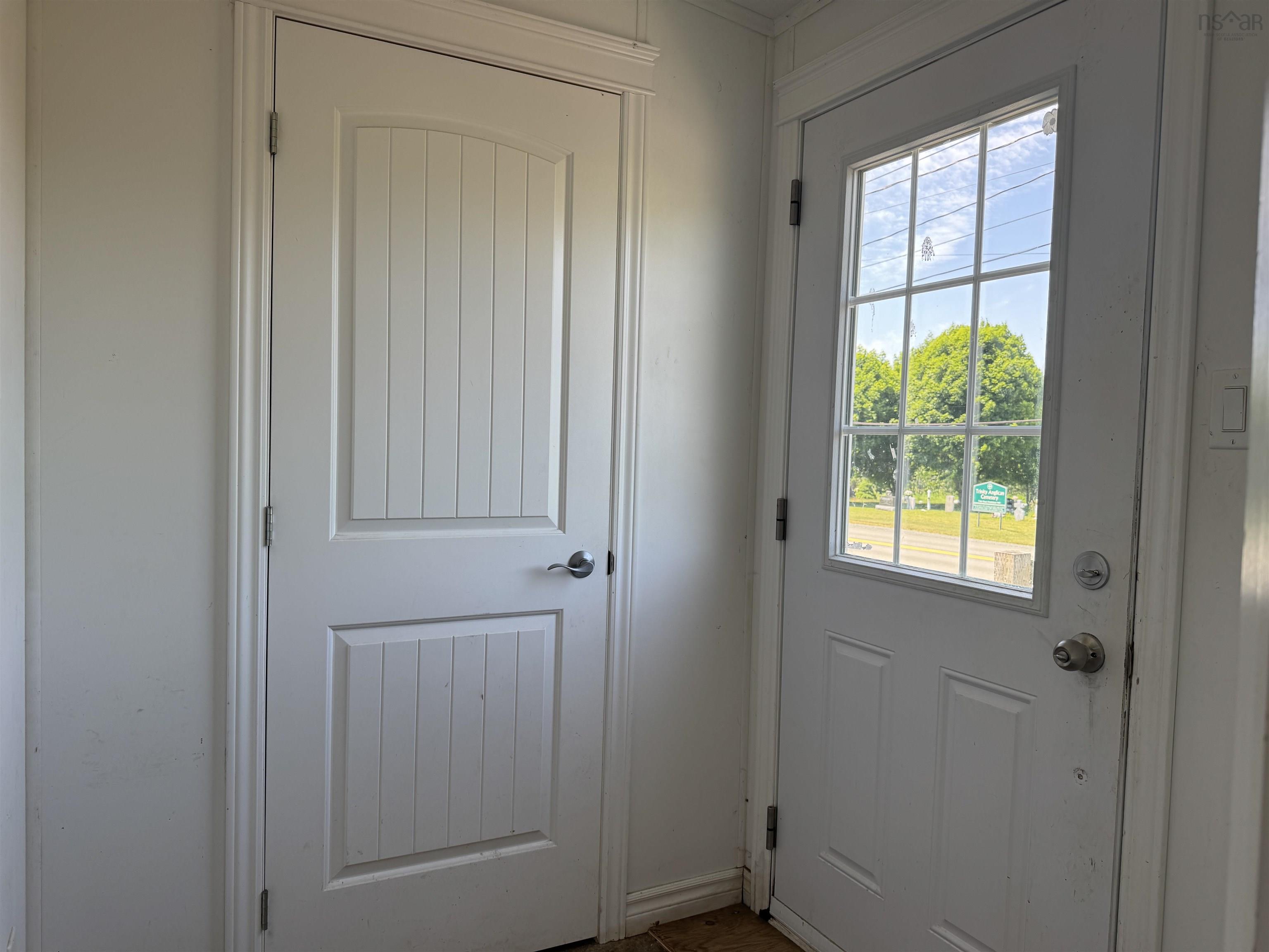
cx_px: 634
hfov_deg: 71.6
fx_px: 880
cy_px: 476
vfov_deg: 56.8
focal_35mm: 24
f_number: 1.78
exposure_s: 1/259
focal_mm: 6.76
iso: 80
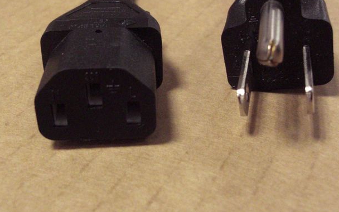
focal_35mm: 53
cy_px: 108
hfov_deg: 38.2
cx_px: 177
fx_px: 490
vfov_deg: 24.4
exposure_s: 1/100
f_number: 3.1
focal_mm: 6.3
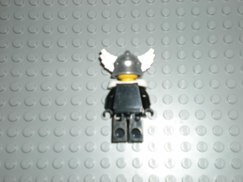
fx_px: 393
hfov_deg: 34.3
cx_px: 122
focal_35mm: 56
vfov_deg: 26.1
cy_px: 91
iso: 64
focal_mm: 9.3
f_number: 3.9
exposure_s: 1/60
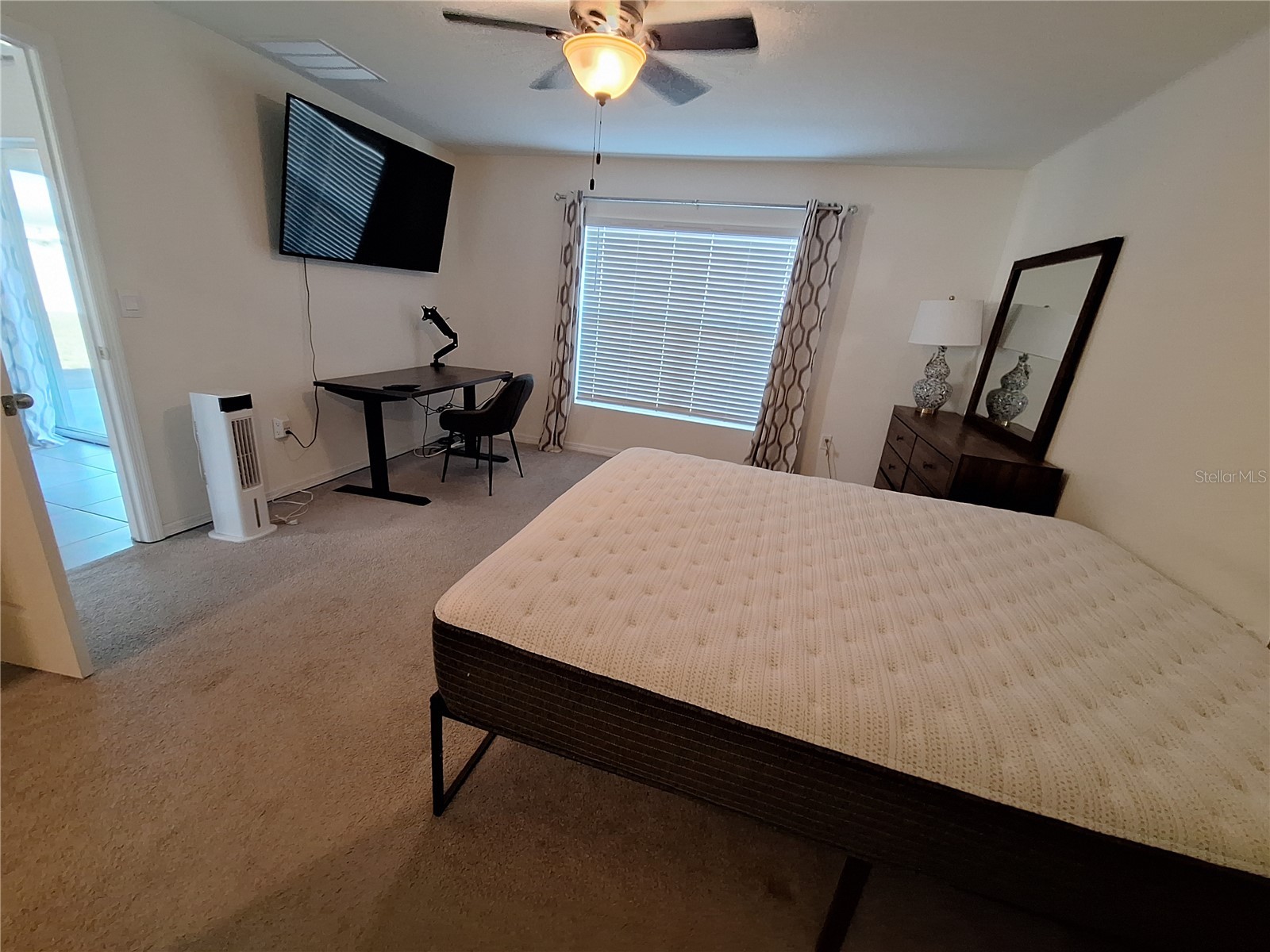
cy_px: 476
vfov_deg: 89.9
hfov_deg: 106.2
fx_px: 477
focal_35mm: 13
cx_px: 635
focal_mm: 1.74
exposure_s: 1/40
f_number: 2.2
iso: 200
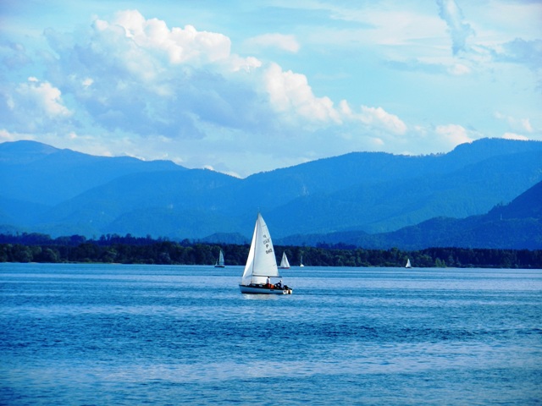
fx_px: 2959
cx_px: 271
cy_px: 203
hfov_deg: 10.5
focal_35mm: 189
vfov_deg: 7.9
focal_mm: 34
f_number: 5.3
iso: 160
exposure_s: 1/640
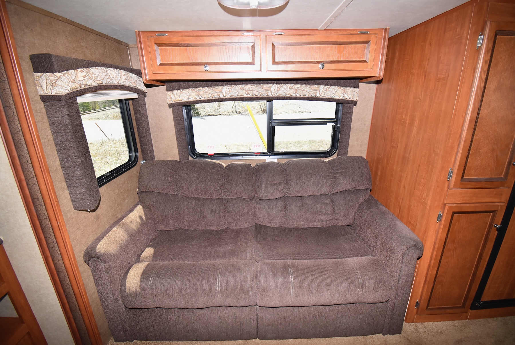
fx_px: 215
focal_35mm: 15
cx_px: 258
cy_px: 172
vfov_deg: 77.5
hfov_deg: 100.3
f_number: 5.6
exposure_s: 1/125
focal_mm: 10
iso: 800
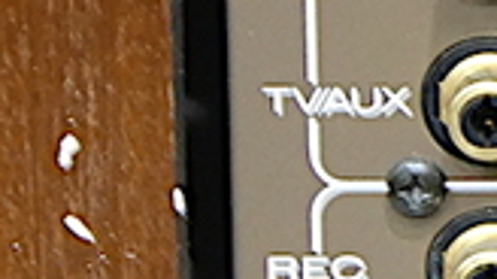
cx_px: 1227
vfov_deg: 1.2
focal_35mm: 1020
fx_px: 13433
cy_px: 282
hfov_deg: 2.1
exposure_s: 1/3.2
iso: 200
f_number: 5.5
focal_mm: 28.7
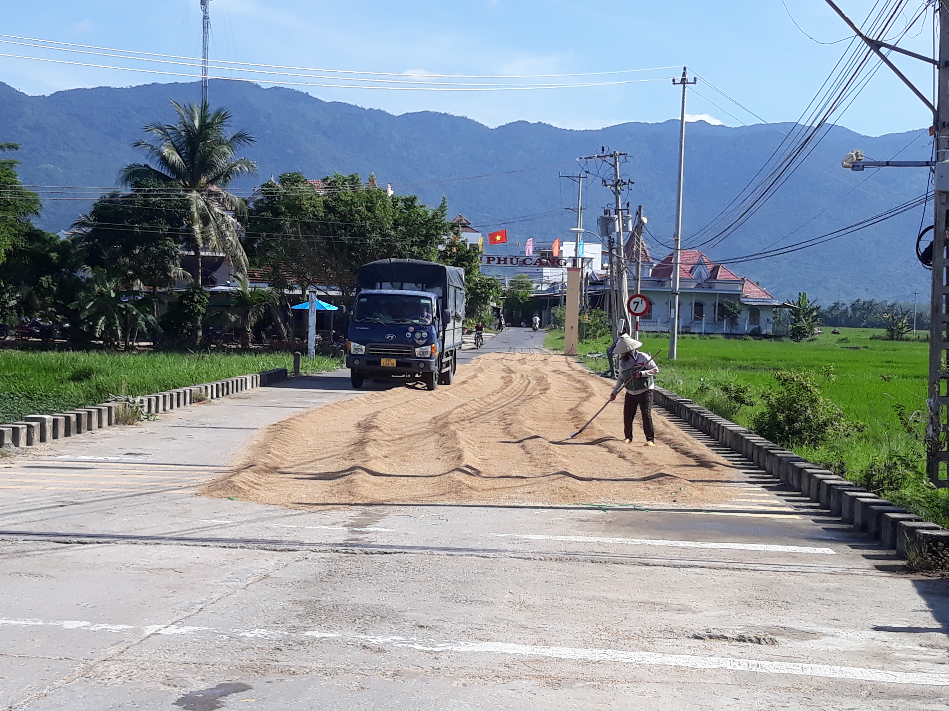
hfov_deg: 65.3
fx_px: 740
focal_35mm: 27
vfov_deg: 51.4
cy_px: 356
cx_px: 474
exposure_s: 1/1709
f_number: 1.7
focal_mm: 3.71
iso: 40
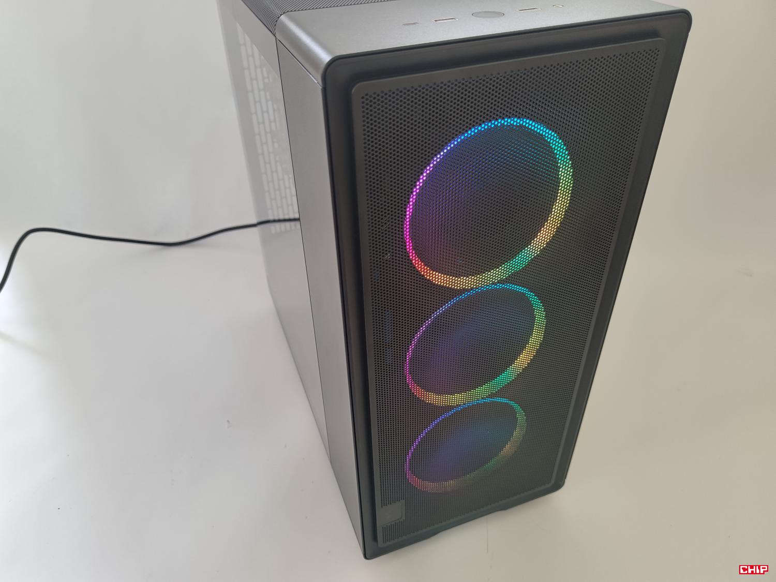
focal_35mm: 25
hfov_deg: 69.4
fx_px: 560
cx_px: 388
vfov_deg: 54.9
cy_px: 291
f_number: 1.85
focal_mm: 6.78
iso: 246
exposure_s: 1/52
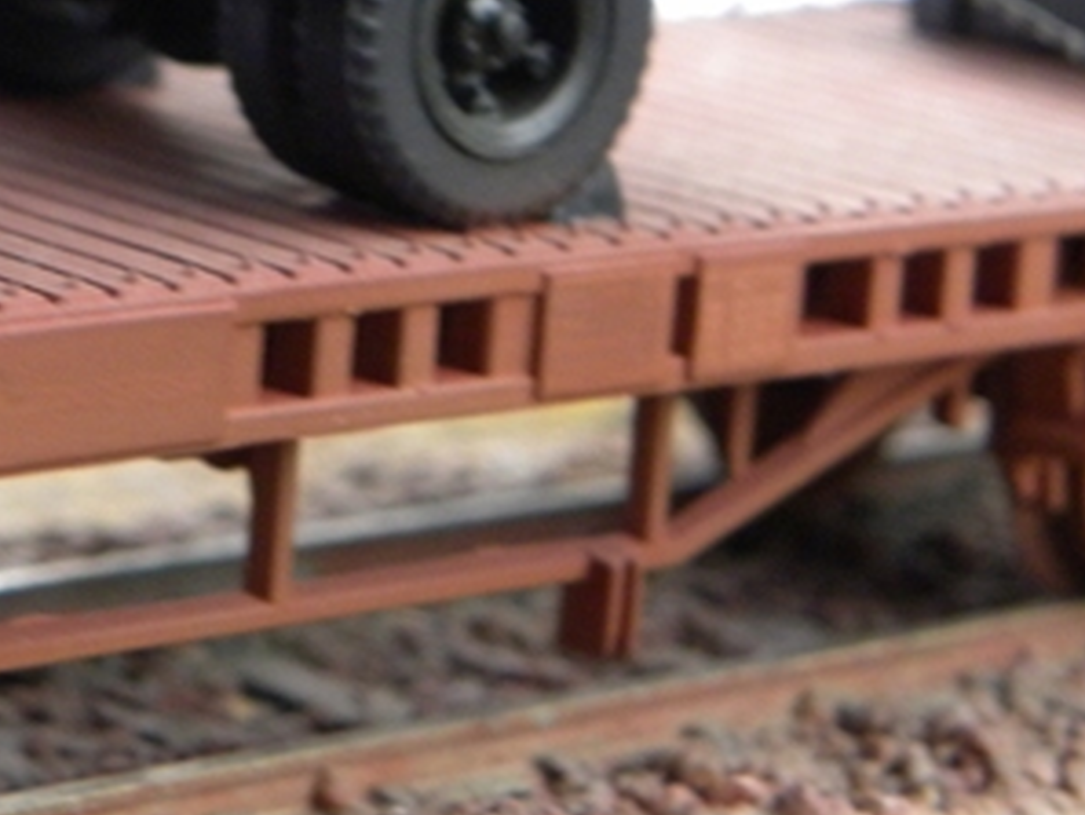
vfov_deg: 8.7
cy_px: -95
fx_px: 5299
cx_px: -139
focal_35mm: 169
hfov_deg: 11.5
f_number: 3.5
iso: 225
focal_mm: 11.8
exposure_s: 1/60
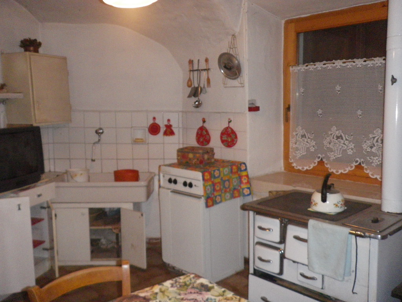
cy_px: 151
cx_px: 201
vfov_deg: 40.7
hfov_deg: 52.6
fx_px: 406
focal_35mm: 35
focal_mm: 6.2
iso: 400
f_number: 3.8
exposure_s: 1/60
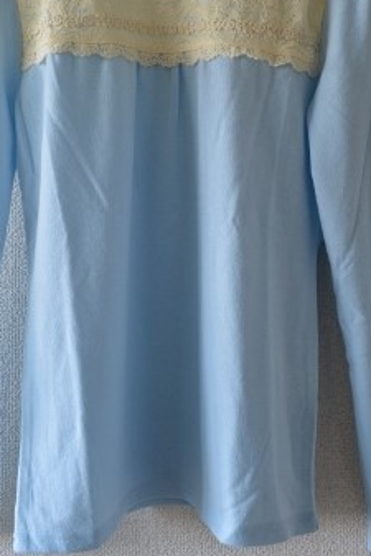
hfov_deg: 33.4
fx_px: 618
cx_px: 164
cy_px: 214
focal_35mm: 40
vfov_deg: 48.1
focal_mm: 20
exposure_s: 1/10
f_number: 6.3
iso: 400
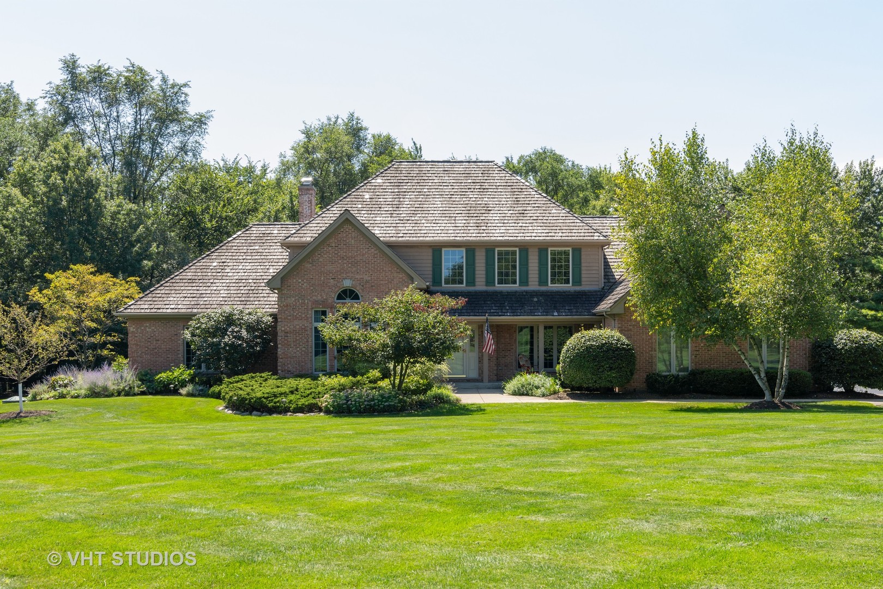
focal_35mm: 42
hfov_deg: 46.4
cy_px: 294
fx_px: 1030
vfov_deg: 31.9
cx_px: 442
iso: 200
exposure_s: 1/160
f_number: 8
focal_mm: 28
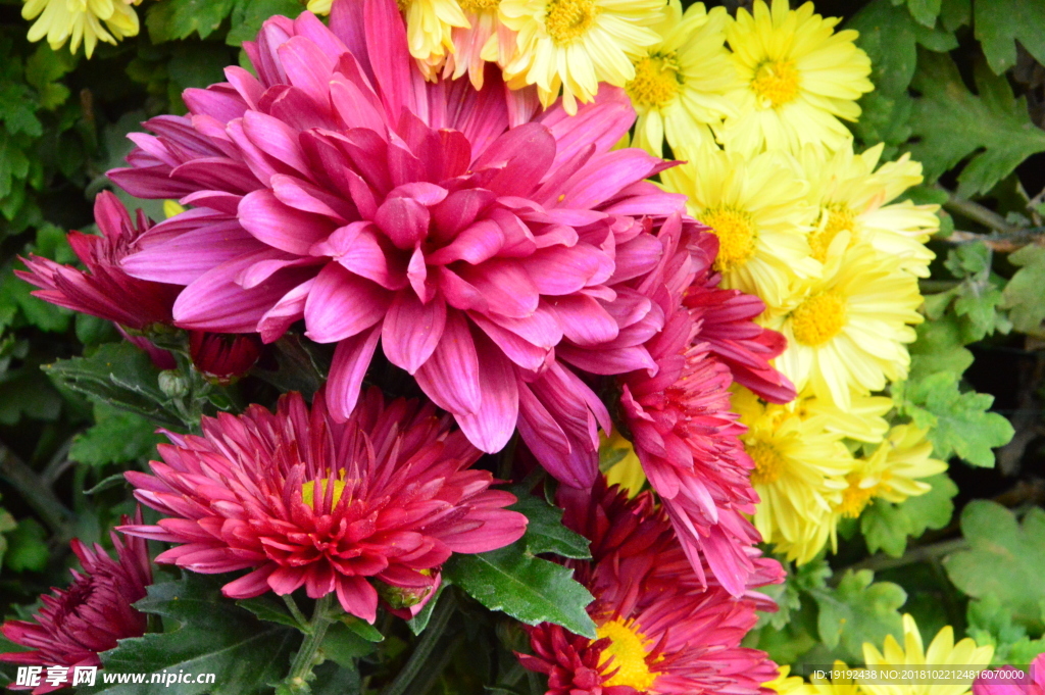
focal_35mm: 360
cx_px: 522
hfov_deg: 5.7
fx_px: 10441
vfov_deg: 3.8
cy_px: 348
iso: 6400
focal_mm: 240
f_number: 22
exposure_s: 1/250
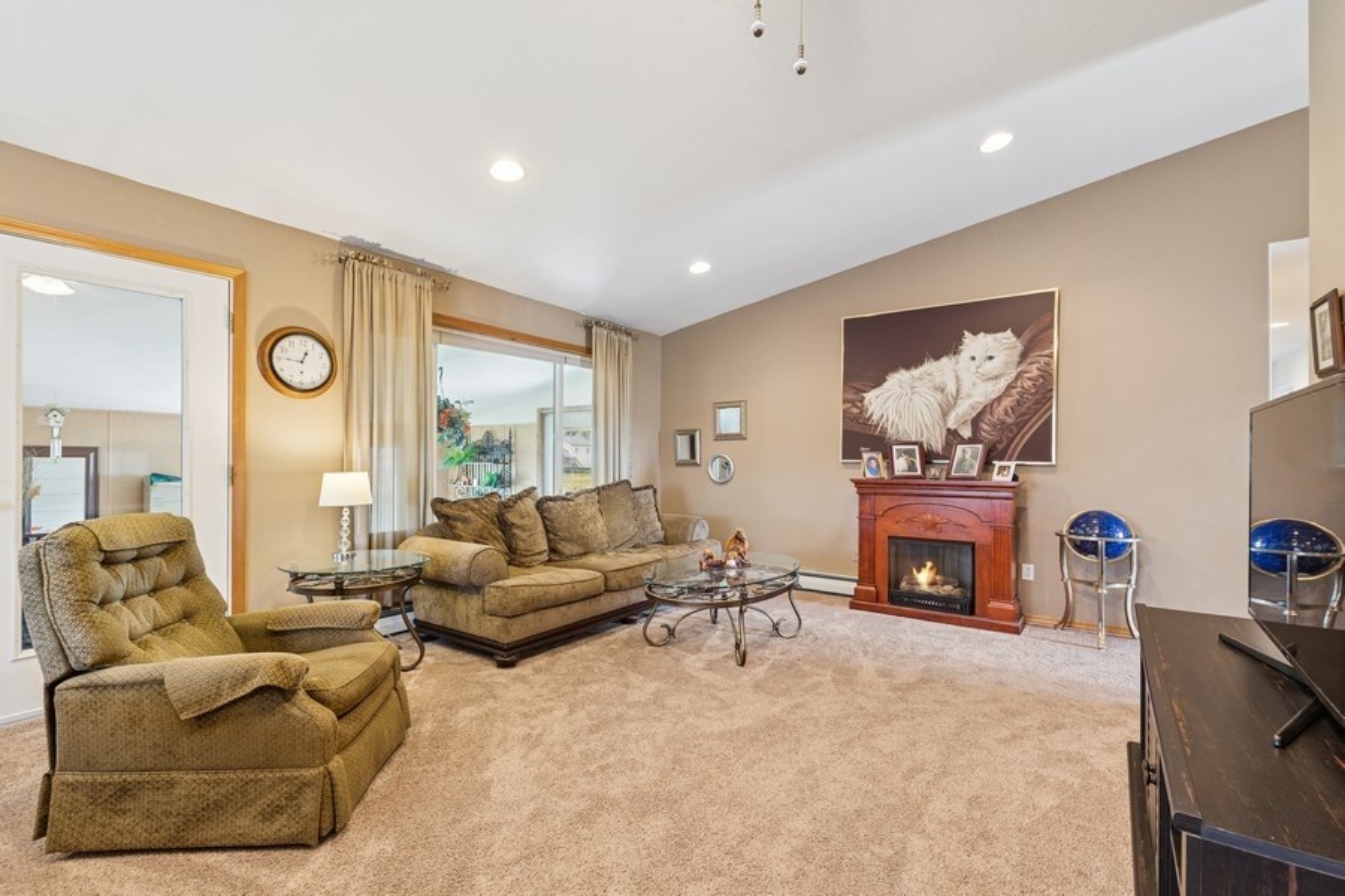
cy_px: 448
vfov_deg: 77.3
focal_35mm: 15
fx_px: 560
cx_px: 672
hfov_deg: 100.4
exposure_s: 1/2
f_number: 6.3
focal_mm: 10
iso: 100
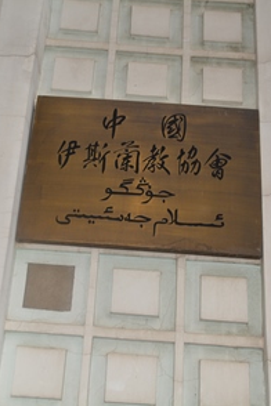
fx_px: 723
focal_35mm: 64
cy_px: 201
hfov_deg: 21.2
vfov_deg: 31.4
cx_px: 126
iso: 100
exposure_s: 1/200
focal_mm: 28
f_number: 5
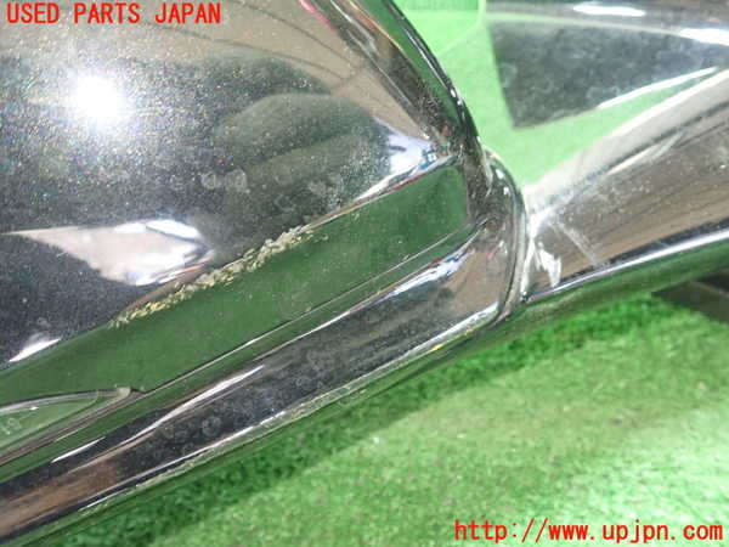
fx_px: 632
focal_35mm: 30
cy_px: 274
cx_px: 364
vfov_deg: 46.8
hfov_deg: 60.0
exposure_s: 1/50
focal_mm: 5.5
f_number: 2.3
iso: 800
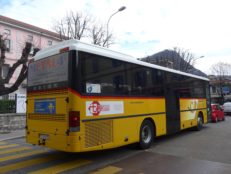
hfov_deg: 60.0
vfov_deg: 46.8
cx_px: 115
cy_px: 88
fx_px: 200
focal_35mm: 30
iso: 80
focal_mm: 6
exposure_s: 1/500
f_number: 2.8
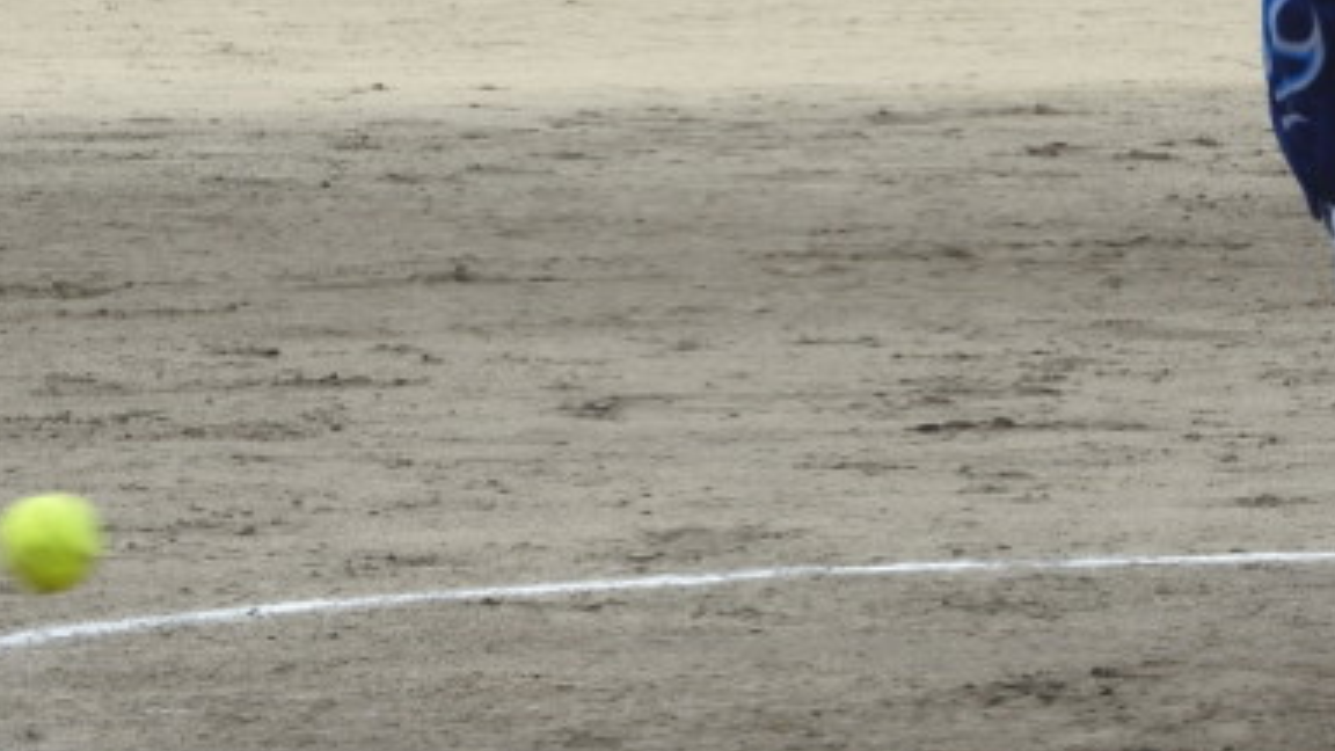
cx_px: 775
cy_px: 306
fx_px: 16283
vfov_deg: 2.6
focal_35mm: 460
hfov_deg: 4.7
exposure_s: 1/400
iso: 100
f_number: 5.5
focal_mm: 48.4
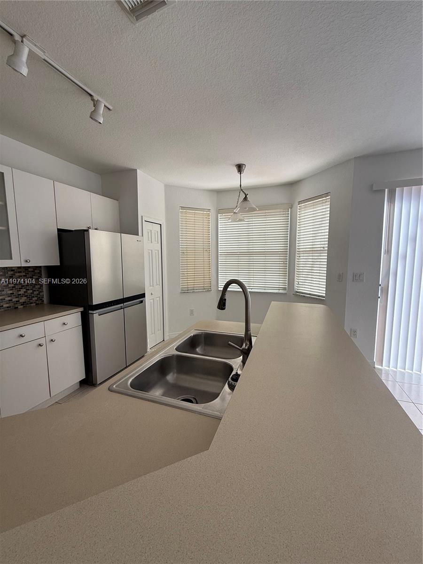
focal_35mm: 14
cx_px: 212
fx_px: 228
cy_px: 282
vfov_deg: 102.1
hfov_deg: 85.7
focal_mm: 2.22
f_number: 2.2
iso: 50
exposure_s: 1/260
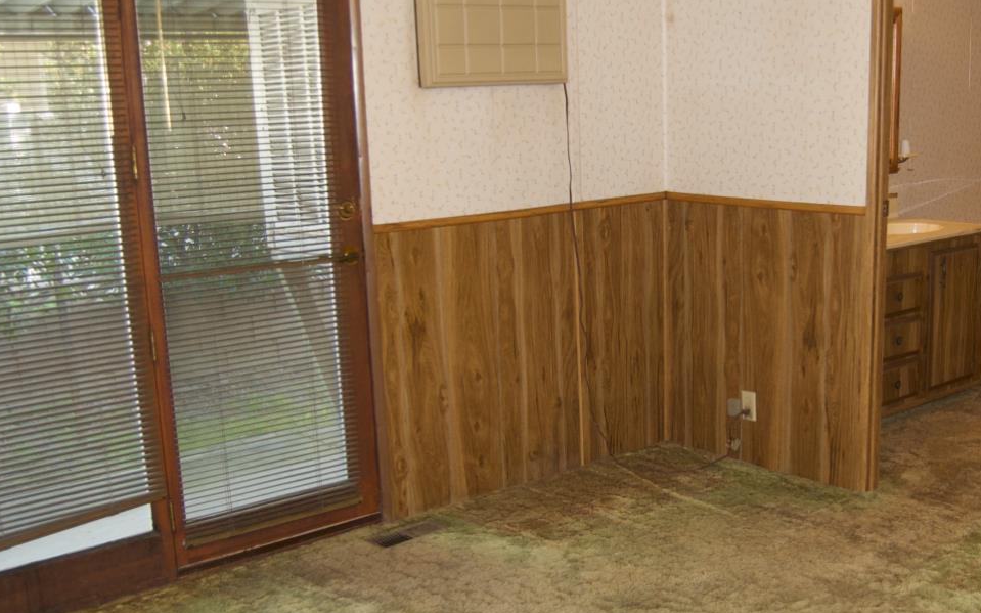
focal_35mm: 43
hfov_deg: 45.8
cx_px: 610
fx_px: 1149
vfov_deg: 29.8
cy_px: 359
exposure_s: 1/60
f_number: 3.5
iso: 400
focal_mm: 18
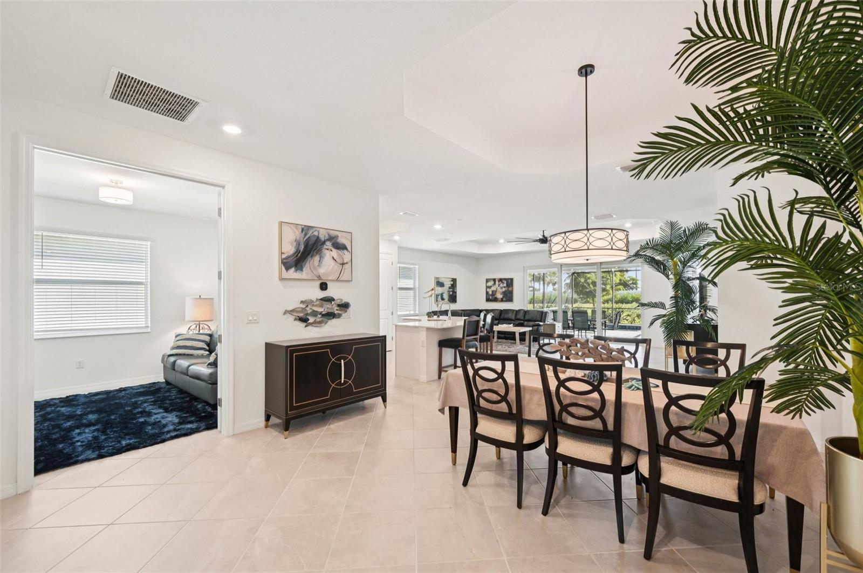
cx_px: 432
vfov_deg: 81.1
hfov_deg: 104.3
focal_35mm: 14
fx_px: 335
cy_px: 286
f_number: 8
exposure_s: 1/50
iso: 400
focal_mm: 14
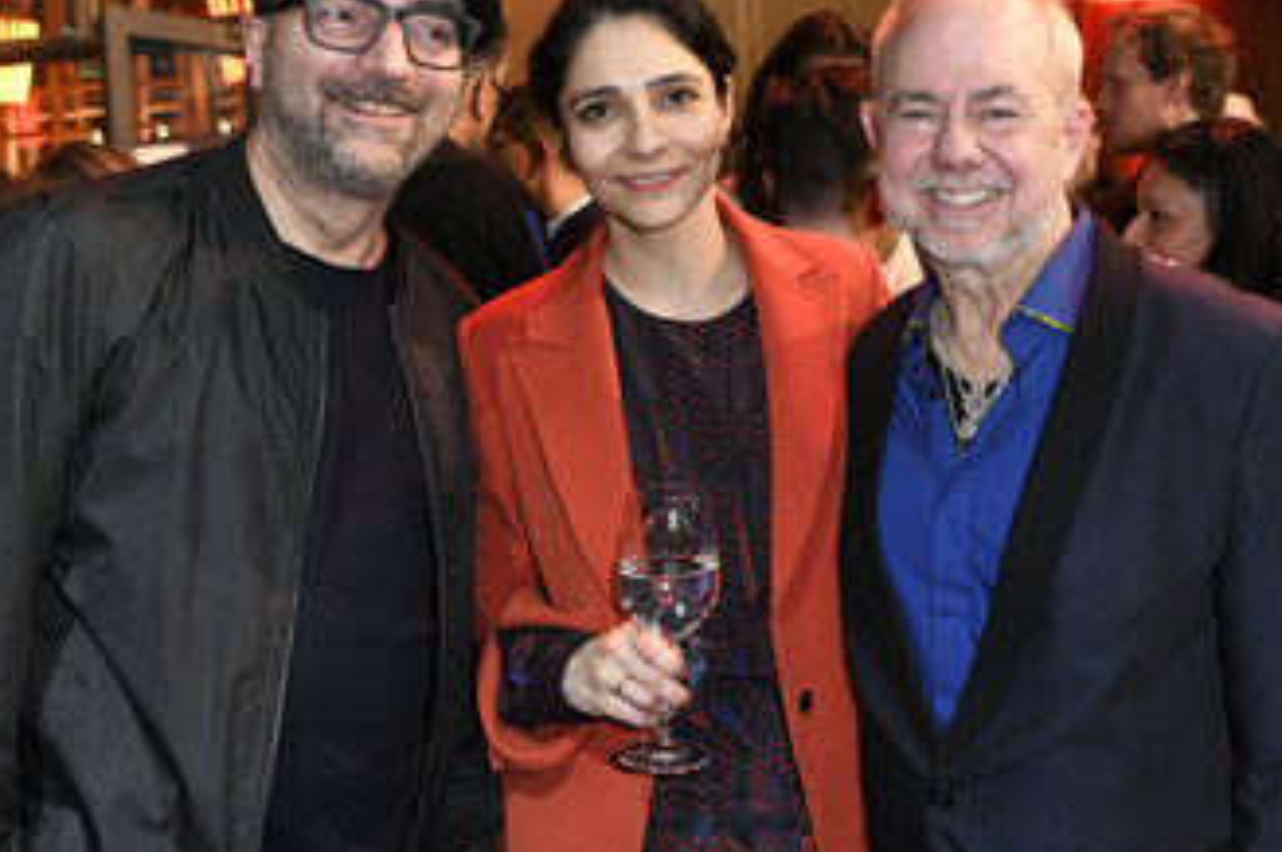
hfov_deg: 57.3
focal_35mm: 33
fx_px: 1174
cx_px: 643
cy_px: 422
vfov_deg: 39.9
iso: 2000
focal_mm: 24
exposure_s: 1/60
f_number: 4
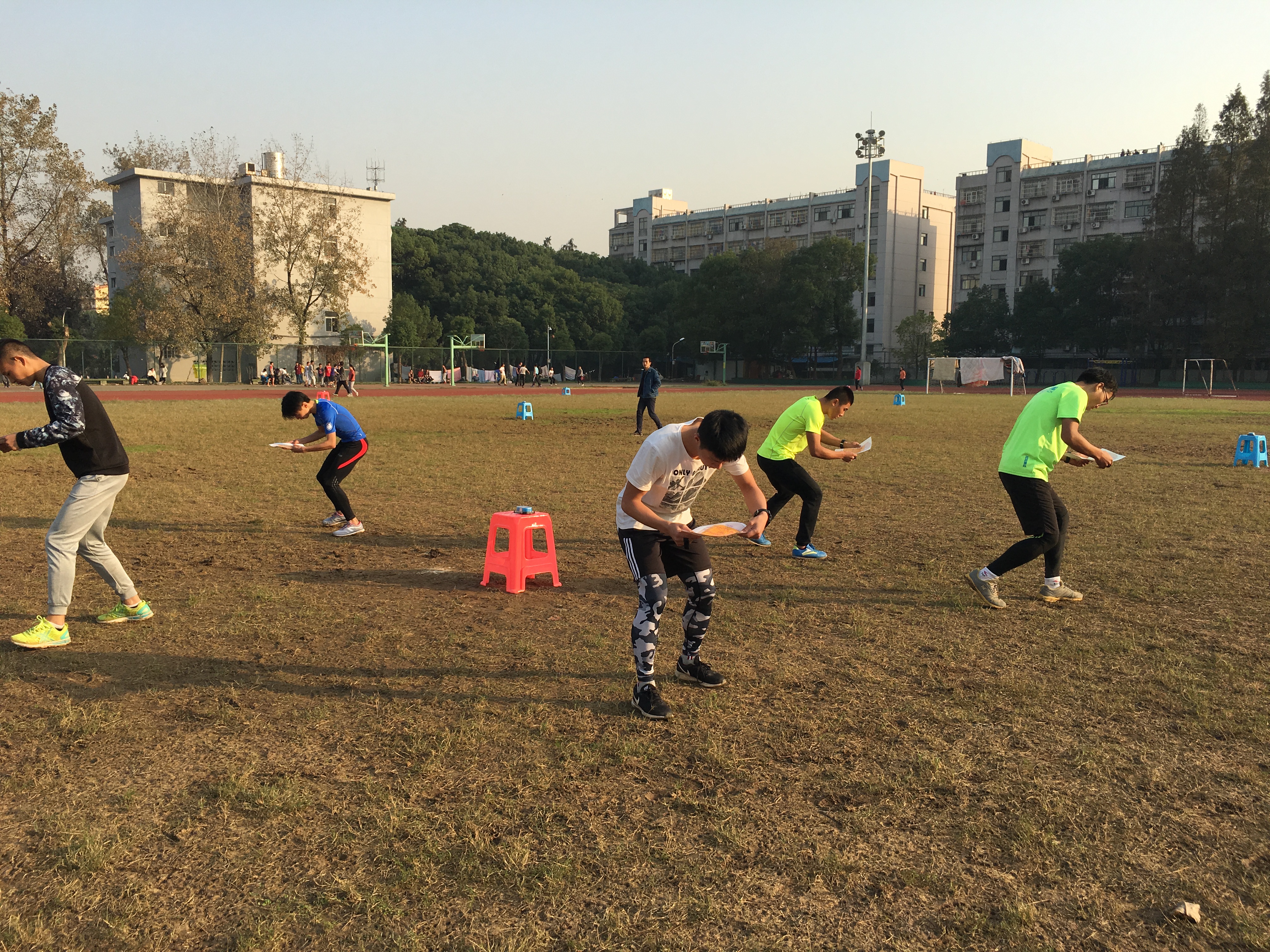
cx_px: 635
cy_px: 476
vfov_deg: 48.2
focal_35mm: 29
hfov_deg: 61.7
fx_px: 1064
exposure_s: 1/927
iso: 25
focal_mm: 4.15
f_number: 2.2
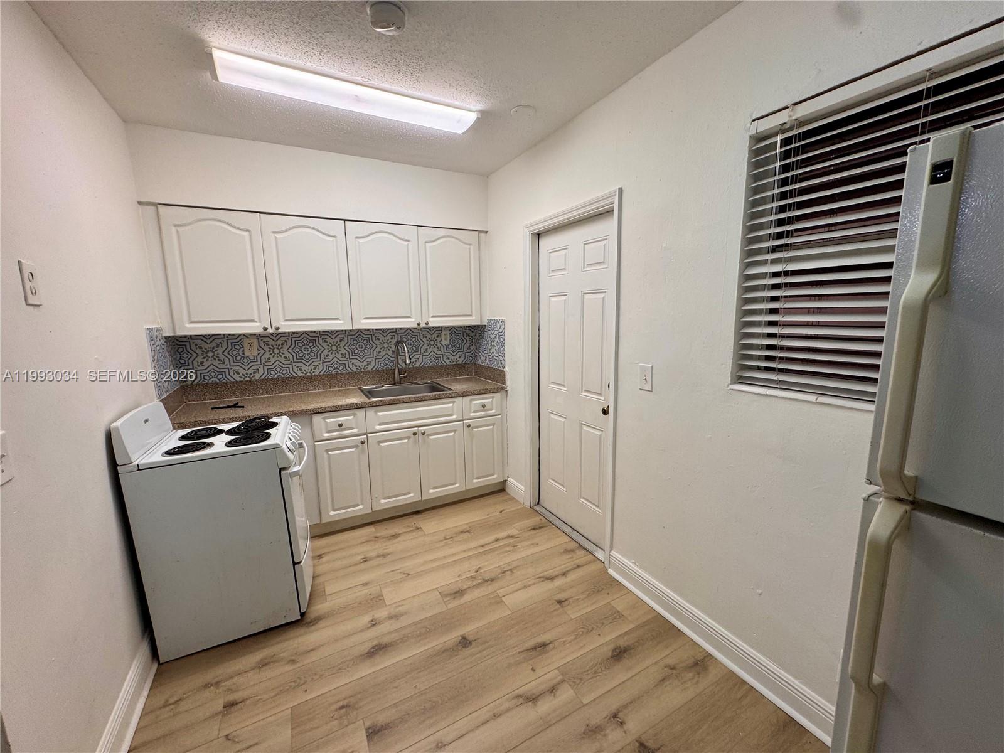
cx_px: 502
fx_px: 406
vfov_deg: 85.7
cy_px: 376
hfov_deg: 102.1
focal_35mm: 14
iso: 64
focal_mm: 2.22
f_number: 2.2
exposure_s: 1/120
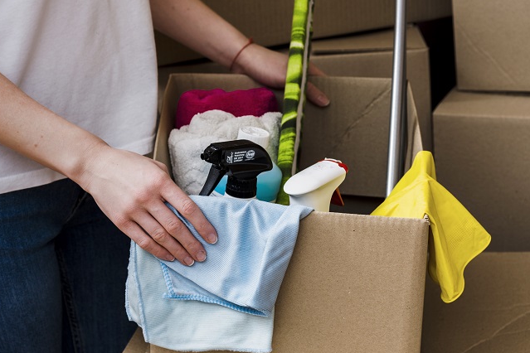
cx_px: 309
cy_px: 169
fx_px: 1958
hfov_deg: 15.4
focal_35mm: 133
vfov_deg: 10.3
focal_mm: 85
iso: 100
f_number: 5.6
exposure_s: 1/160
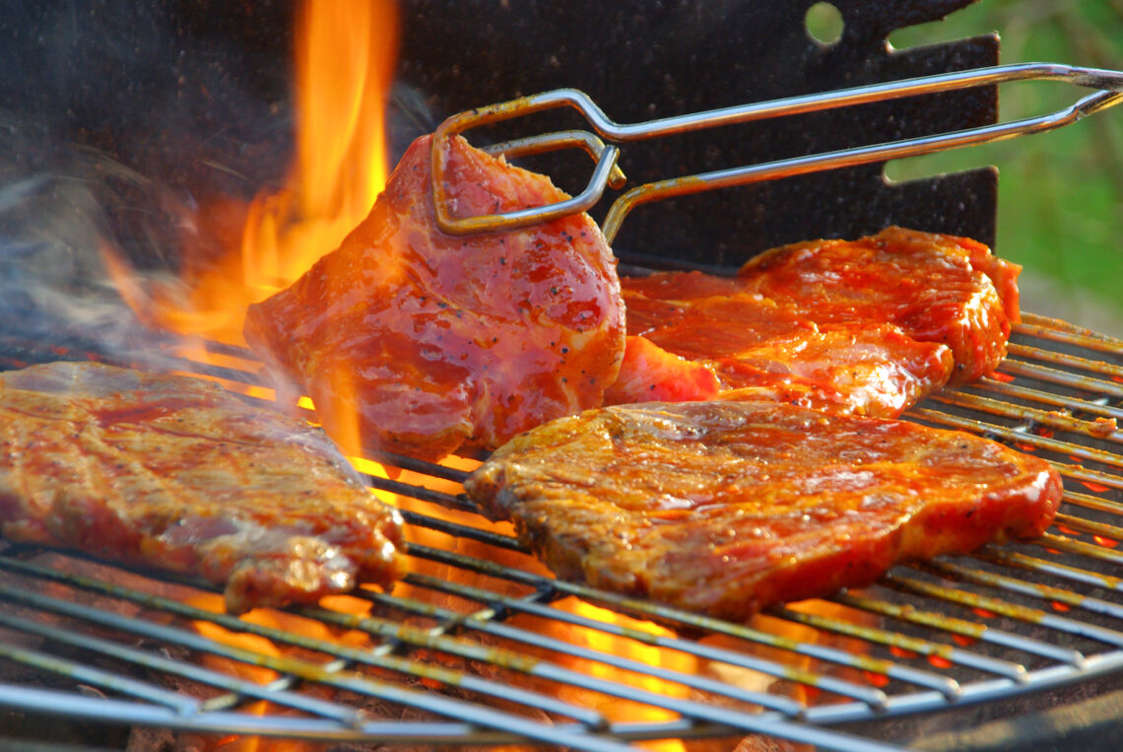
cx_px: 562
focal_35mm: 232
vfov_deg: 5.9
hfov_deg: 8.8
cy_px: 376
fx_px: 7261
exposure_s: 1/60
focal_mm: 155
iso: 200
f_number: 8
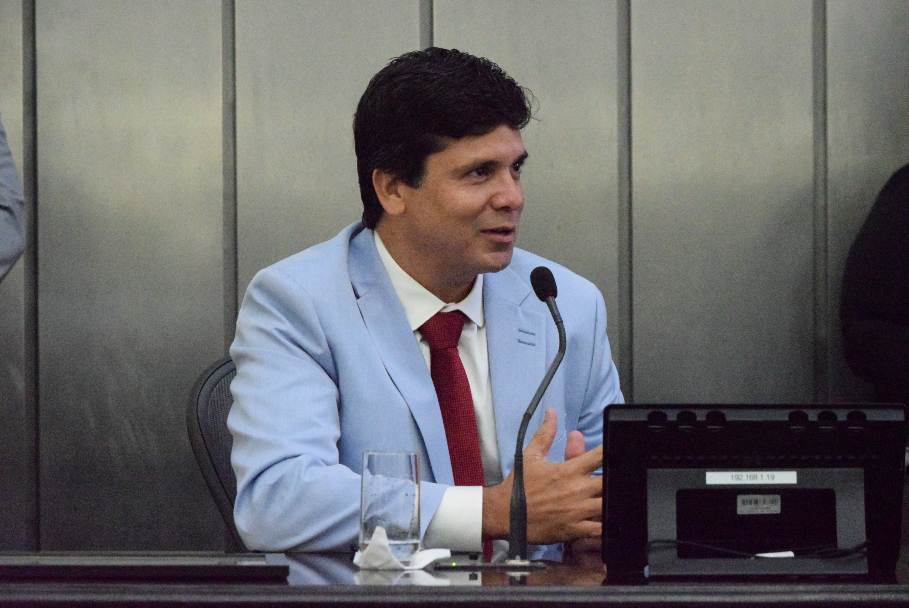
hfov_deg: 12.4
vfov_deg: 8.3
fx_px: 4169
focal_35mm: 165
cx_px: 454
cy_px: 304
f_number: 8
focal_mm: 110
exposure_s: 1/400
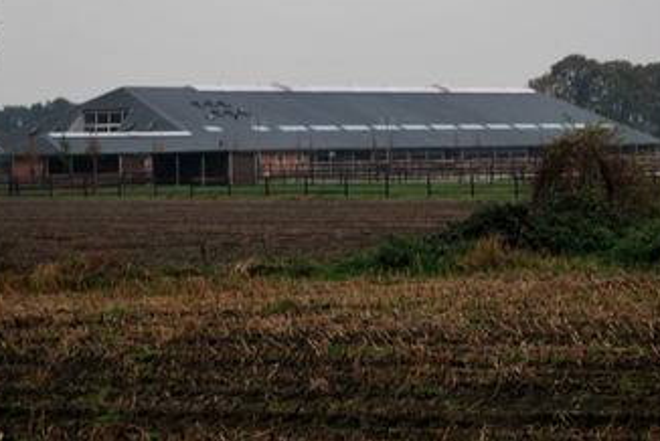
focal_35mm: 152
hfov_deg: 13.5
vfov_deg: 9.0
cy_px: 88
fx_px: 2788
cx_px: 352
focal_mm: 55
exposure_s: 1/125
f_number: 5.6
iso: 160
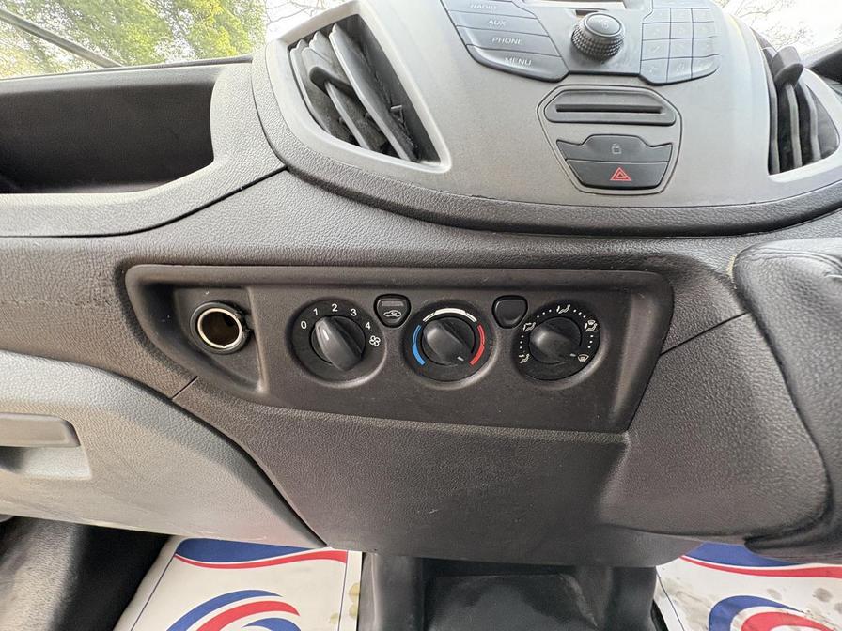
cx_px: 421
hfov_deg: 102.1
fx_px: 341
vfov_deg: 85.7
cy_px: 316
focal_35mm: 14
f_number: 2.2
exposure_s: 1/91
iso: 200
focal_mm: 2.22
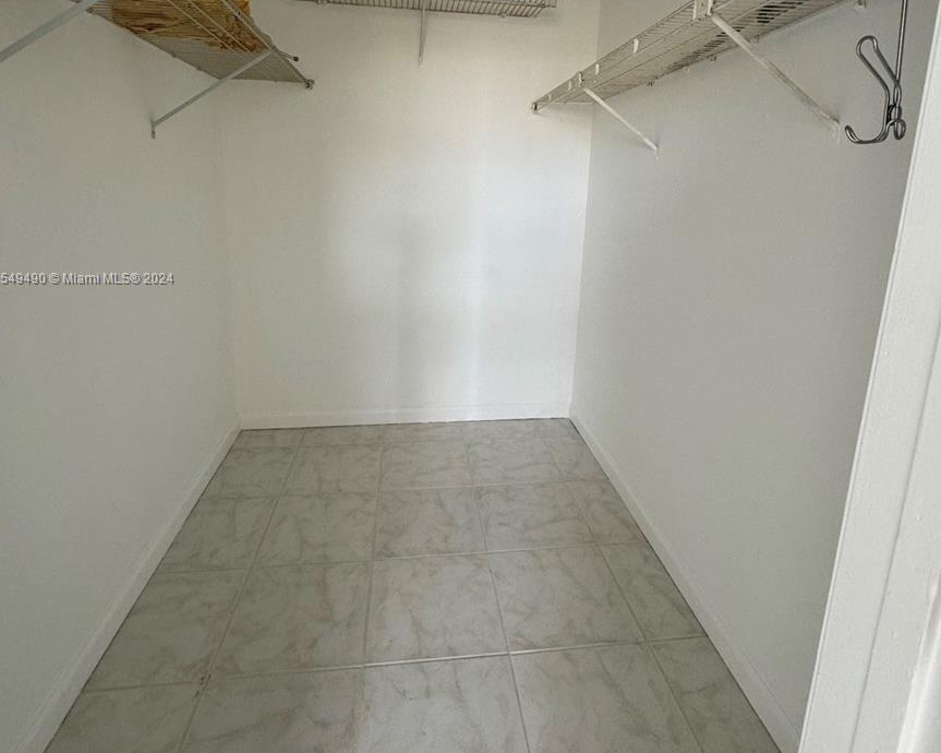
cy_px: 279
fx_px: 529
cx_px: 465
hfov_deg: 83.3
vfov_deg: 69.6
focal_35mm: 19
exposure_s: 1/99
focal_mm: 2.22
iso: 200
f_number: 2.2
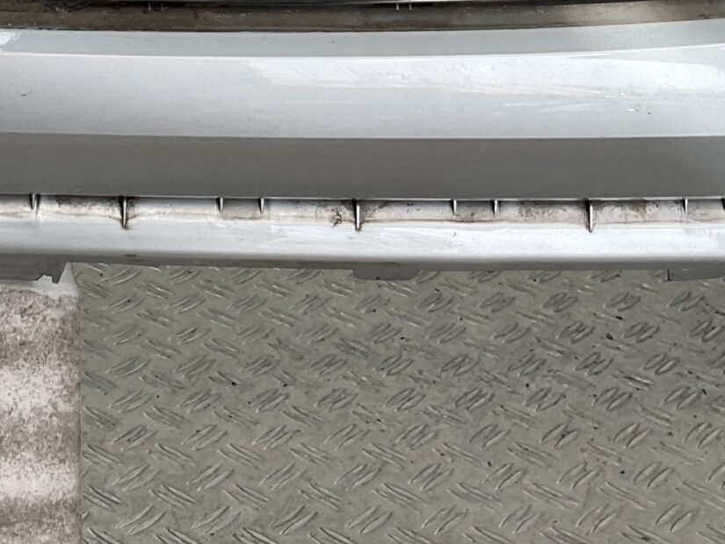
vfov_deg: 15.6
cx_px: 28
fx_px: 1885
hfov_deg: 21.1
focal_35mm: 90
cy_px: -181
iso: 16
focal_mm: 3
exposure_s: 1/144
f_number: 1.8
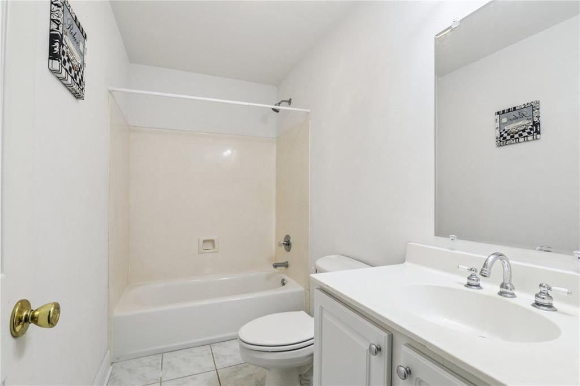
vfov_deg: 73.7
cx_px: 290
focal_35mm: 16
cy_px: 193
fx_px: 258
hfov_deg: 96.8
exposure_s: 1/30
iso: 800
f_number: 13
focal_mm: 16
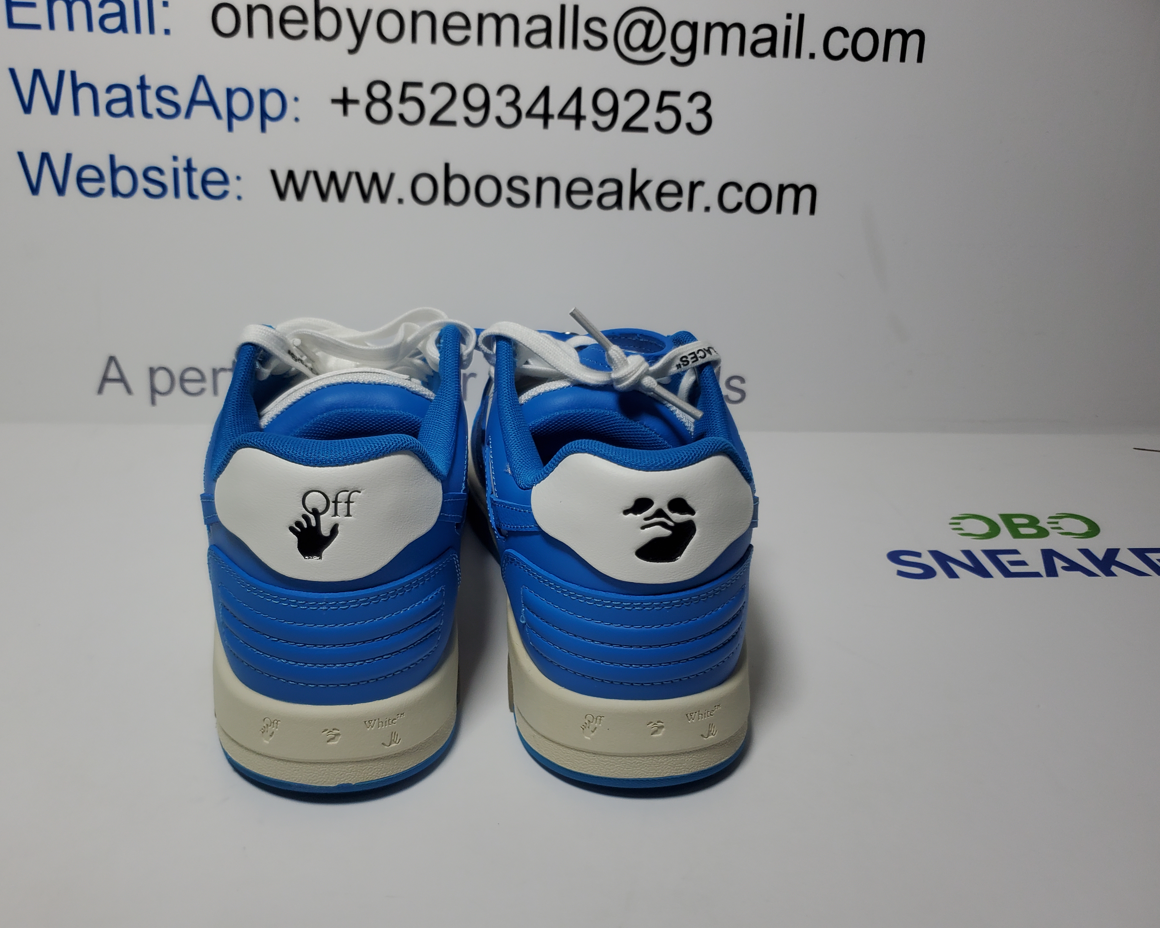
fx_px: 961
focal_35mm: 28
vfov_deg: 51.5
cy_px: 477
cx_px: 547
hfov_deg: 62.2
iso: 50
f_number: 1.5
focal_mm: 4.3
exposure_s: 1/873
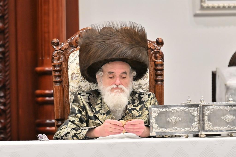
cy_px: 78
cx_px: 118
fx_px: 1966
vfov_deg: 4.6
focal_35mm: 300
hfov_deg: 6.9
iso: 200
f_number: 2.8
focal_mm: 200
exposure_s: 1/250
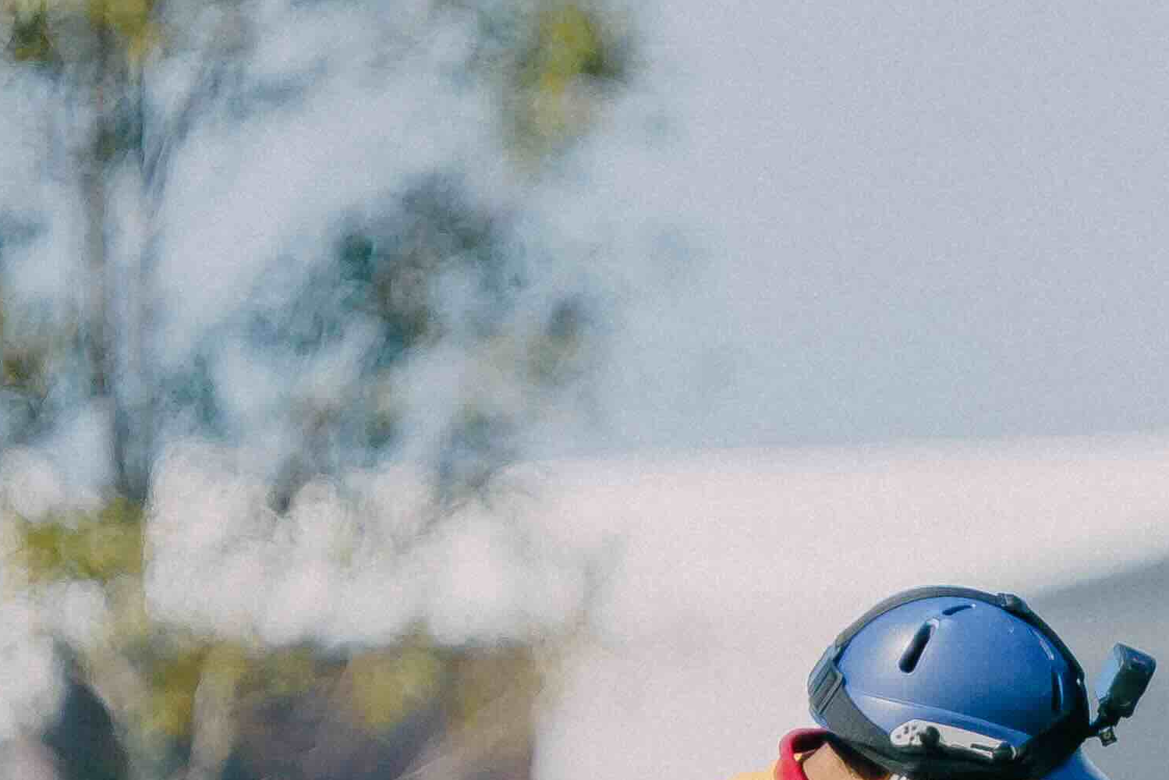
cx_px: 1606
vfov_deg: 0.6
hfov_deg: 0.9
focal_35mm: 2401
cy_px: 1446
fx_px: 77976
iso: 250
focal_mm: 600
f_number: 6.3
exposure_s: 1/1000
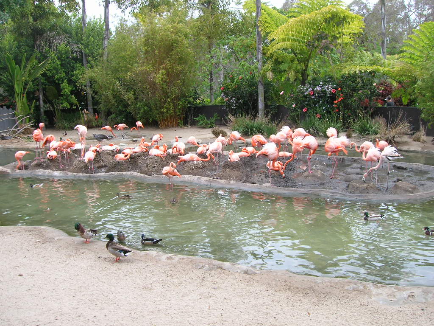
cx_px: 217
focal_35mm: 34
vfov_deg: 41.8
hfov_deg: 54.0
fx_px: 426
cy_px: 163
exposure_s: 1/60.1
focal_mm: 5.7
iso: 50
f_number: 4.9
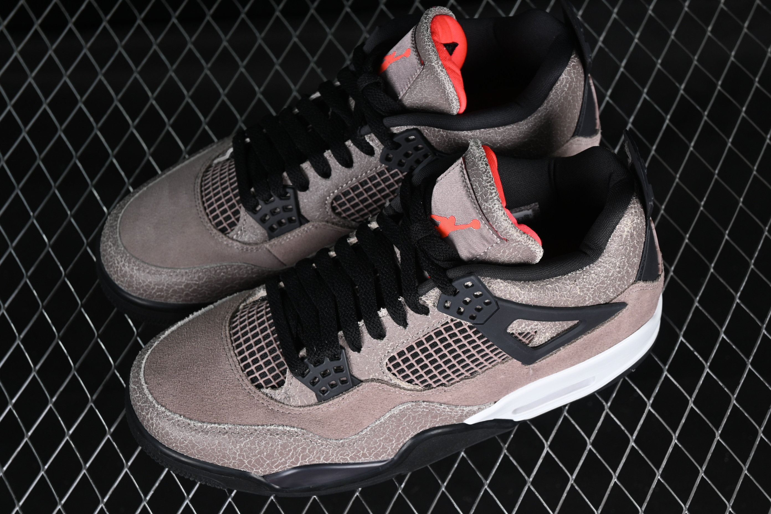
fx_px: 1606
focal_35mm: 75
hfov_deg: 27.0
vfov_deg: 18.2
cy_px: 257
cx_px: 386
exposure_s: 1/60
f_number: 6.3
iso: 160
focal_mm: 50
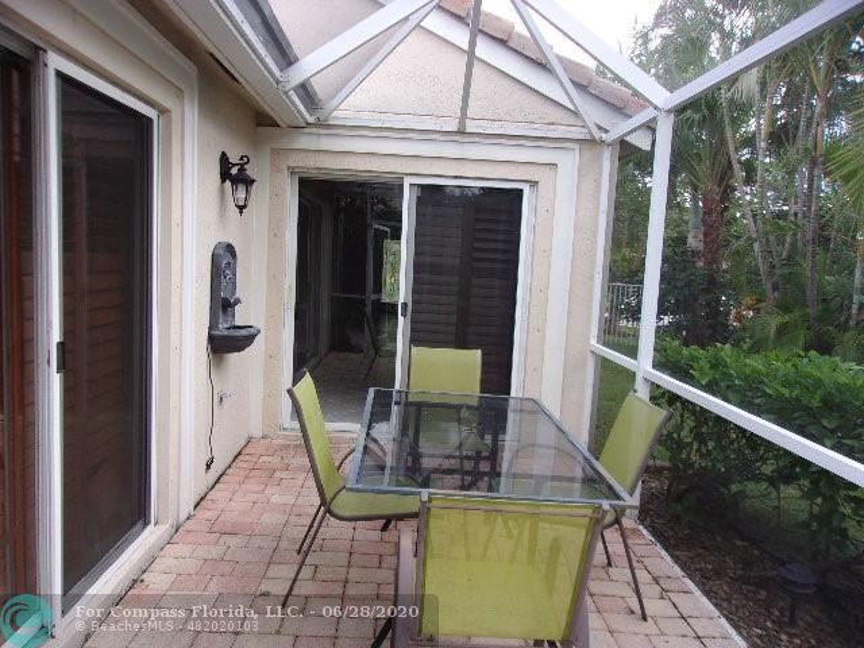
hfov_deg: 65.3
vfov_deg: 51.4
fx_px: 674
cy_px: 324
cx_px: 432
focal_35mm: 27
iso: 80
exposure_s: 1/120
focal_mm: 4.9
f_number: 3
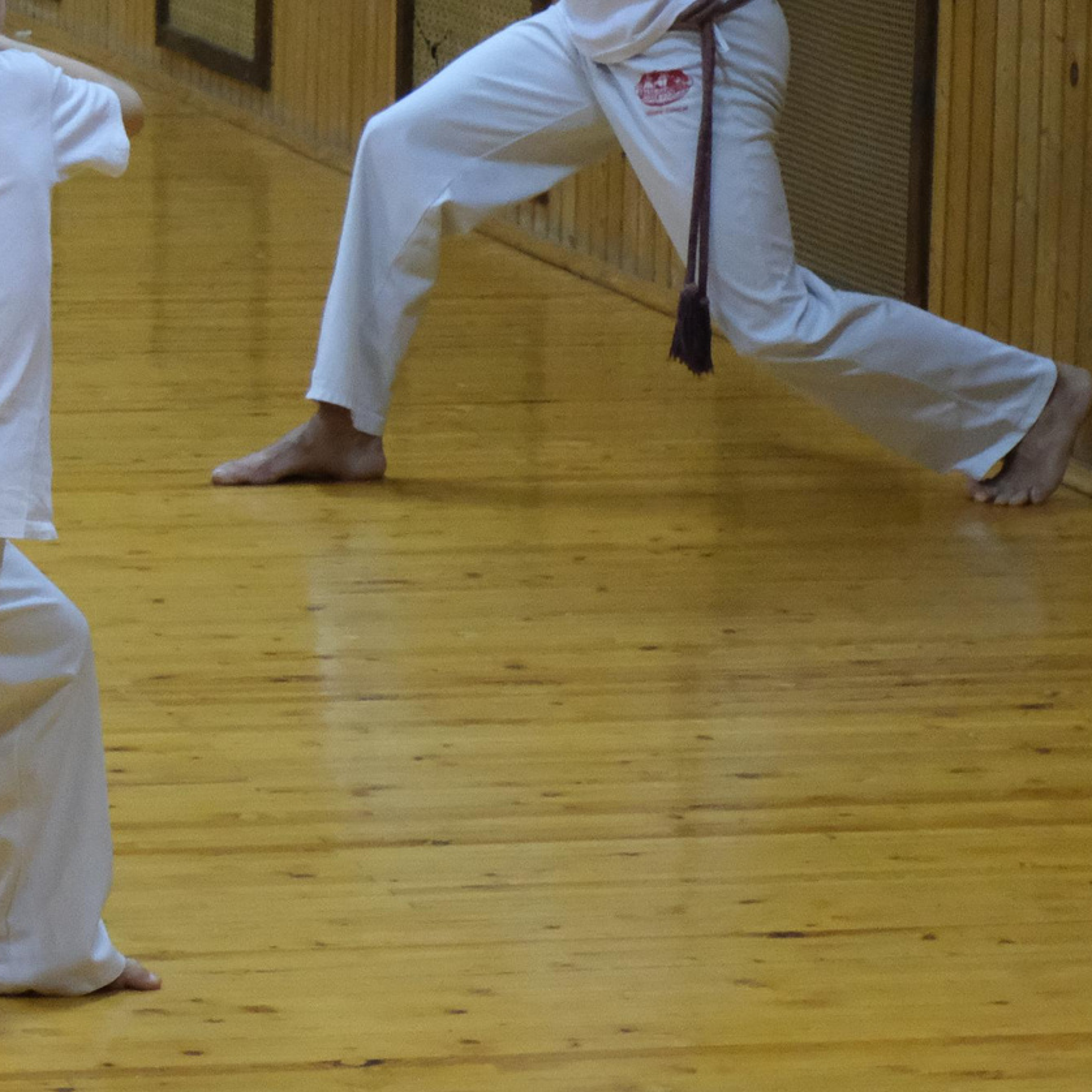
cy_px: 226
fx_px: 6210
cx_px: -567
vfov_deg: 10.0
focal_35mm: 174
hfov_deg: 9.7
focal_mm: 44.5
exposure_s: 1/125
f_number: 5.6
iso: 6400
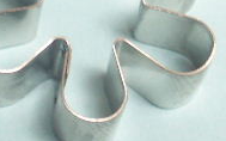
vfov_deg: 4.8
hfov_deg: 7.6
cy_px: 22
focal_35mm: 276
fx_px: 1699
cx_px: 54
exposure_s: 1/15
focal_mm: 12.3
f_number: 4
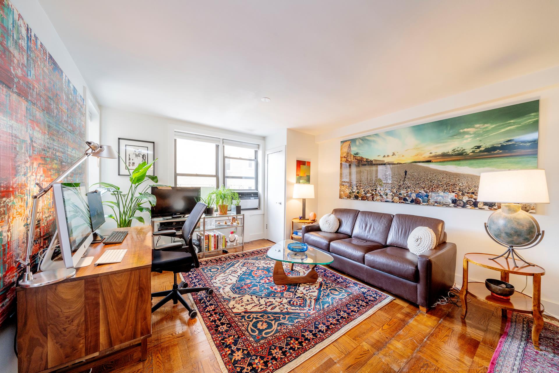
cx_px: 280
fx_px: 186
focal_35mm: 12
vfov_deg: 90.0
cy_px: 186
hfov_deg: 112.6
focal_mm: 12
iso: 400
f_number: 11
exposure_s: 1/3
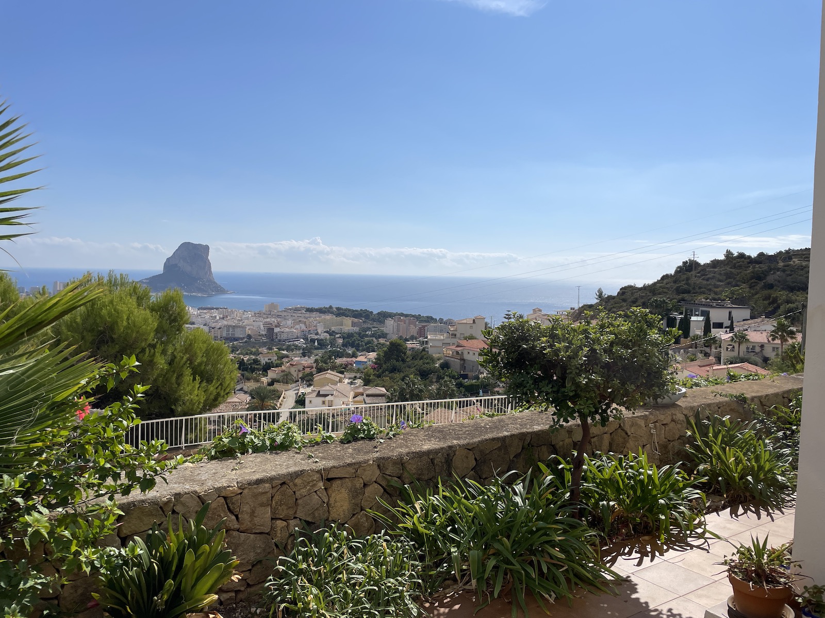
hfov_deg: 67.3
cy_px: 309
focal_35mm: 26
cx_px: 412
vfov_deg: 53.1
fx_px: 620
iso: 32
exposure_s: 1/9091
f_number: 1.6
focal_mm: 4.2
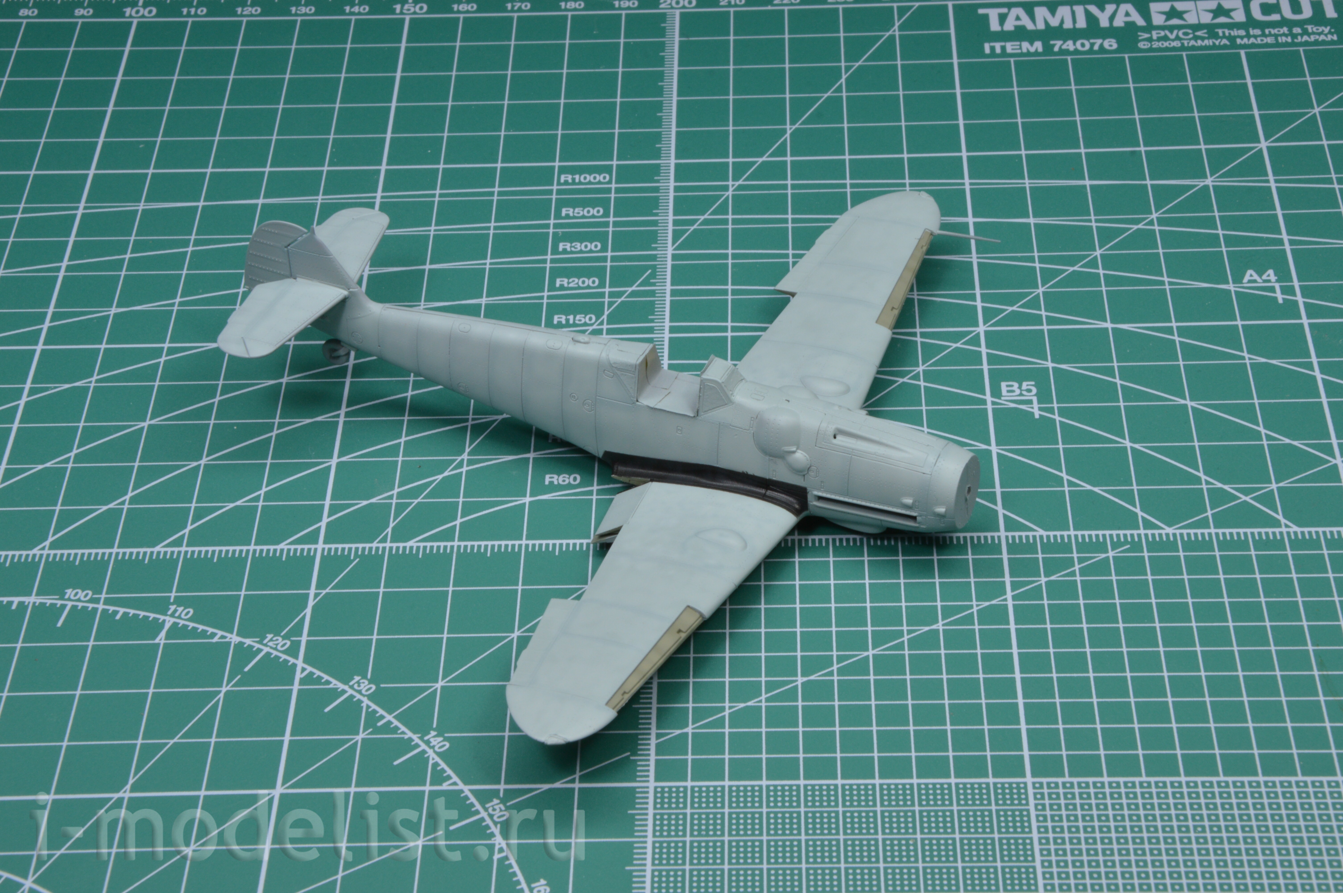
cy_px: 446
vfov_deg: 15.7
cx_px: 672
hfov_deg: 23.4
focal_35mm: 87
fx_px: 3243
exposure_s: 1/13
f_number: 22
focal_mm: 58
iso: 200
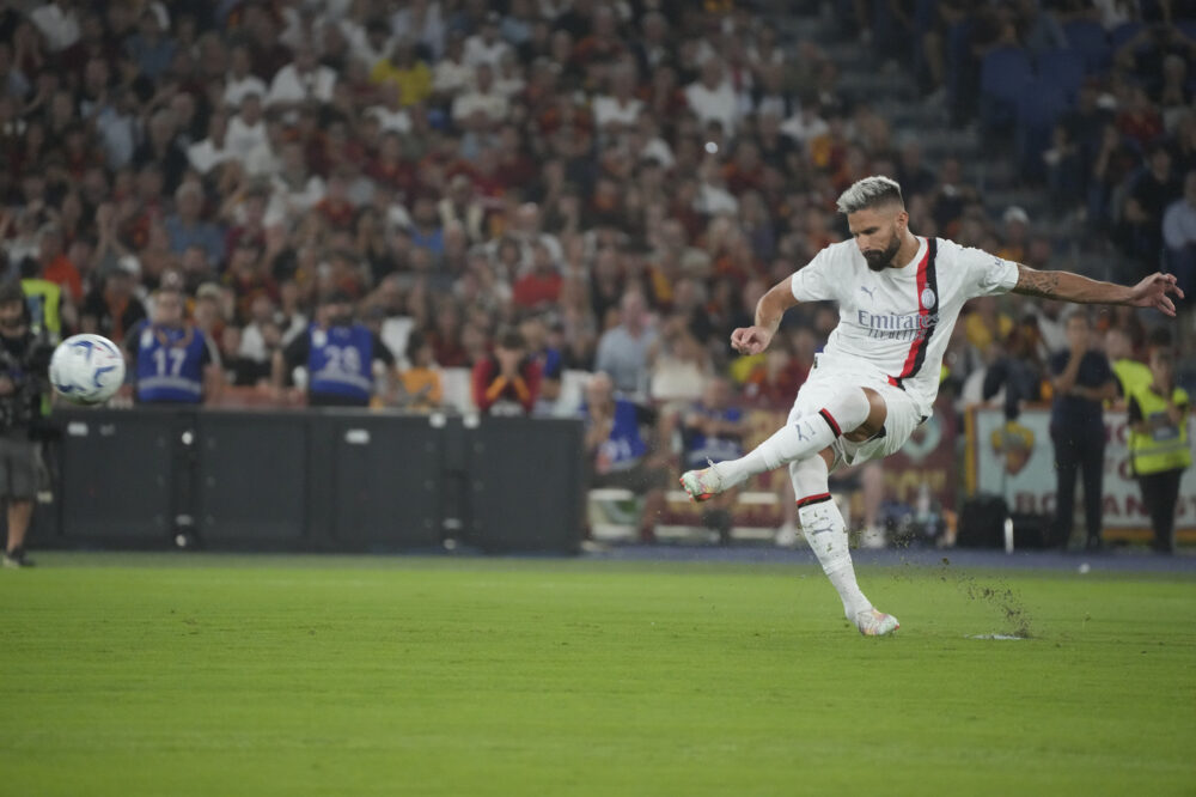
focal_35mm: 385
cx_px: 598
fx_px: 12786
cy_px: 398
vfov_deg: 3.6
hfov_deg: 5.4
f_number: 5.6
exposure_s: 1/1250
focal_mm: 385
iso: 6400
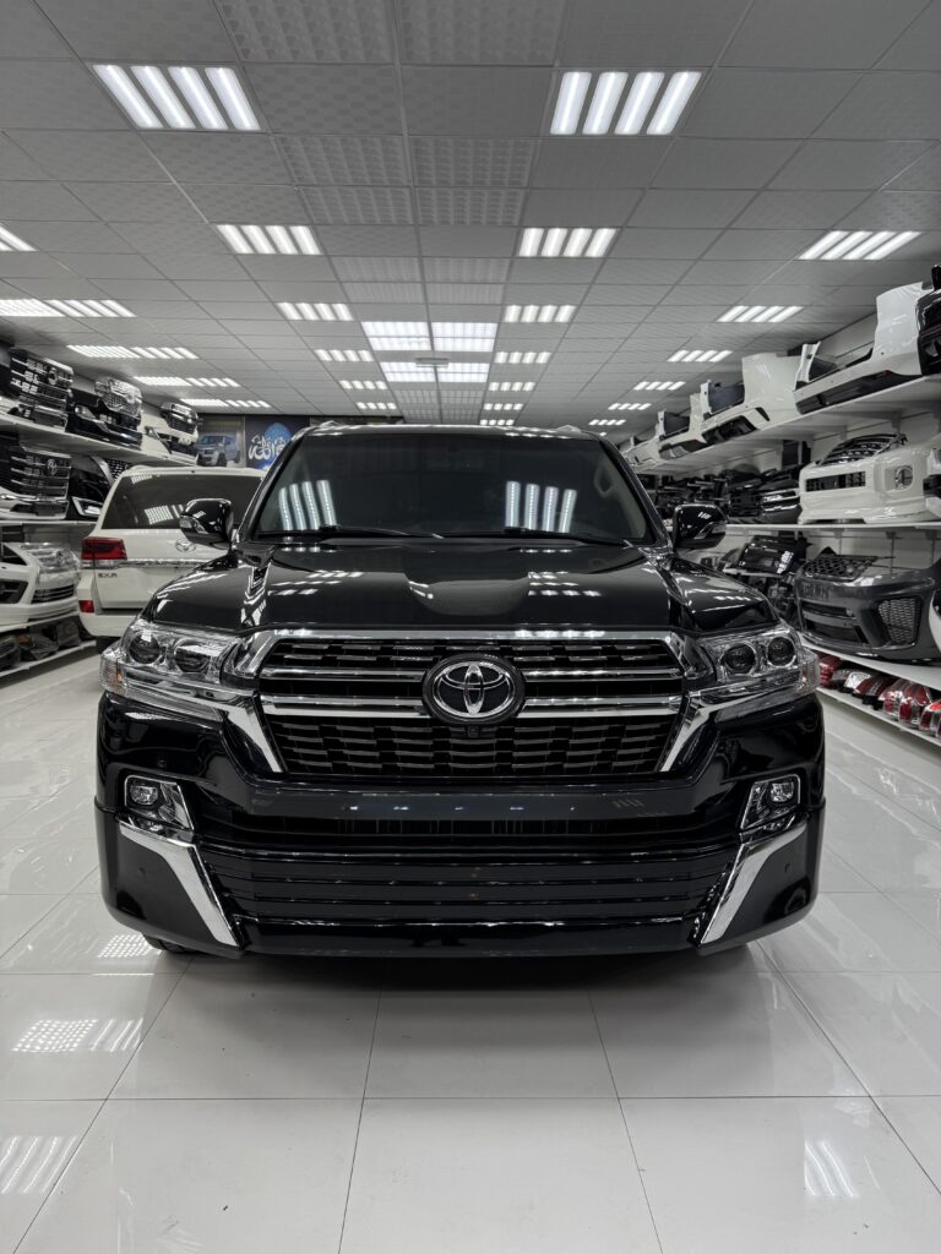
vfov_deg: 71.6
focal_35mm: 24
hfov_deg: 56.8
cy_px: 627
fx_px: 870
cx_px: 470
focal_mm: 6.76
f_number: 1.78
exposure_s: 1/213
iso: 64
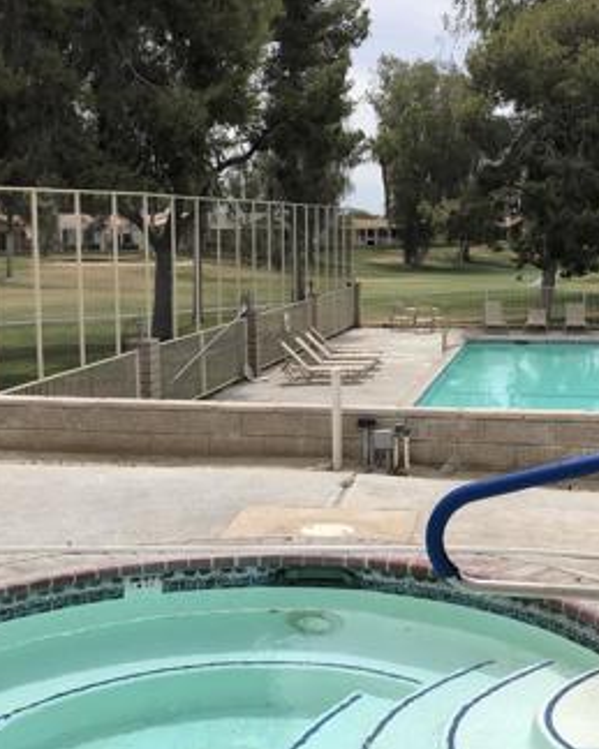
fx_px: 1197
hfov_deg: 27.9
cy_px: 400
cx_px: 395
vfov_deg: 34.7
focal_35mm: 54
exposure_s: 1/3436
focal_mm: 3.99
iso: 20
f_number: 1.8
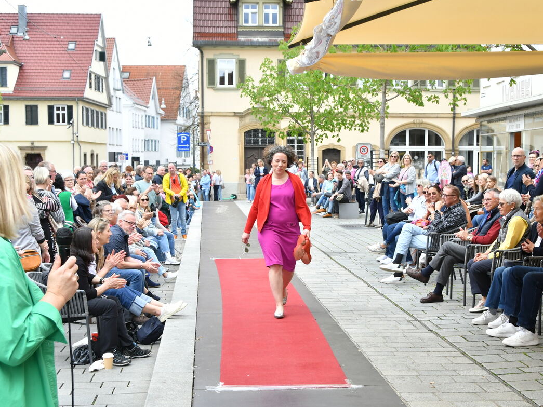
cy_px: 206
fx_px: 831
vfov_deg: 27.5
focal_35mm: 53
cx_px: 295
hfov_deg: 36.1
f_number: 7.1
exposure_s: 1/250
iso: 500
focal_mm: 32
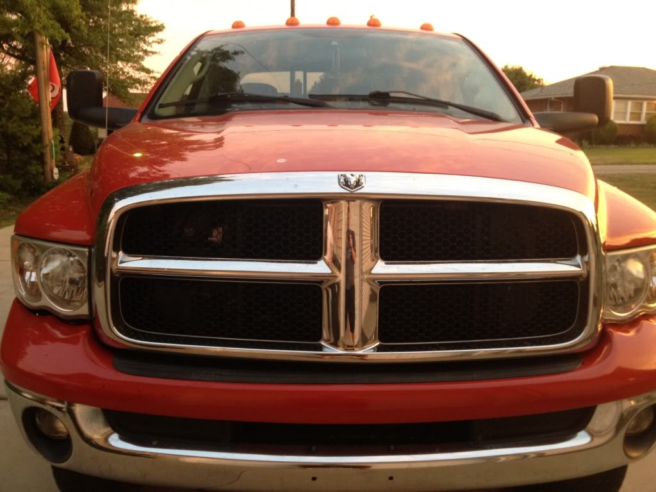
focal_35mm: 35
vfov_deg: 40.7
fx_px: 663
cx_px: 328
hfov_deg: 52.6
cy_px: 246
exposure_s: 1/20
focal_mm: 4.3
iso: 125
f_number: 2.4
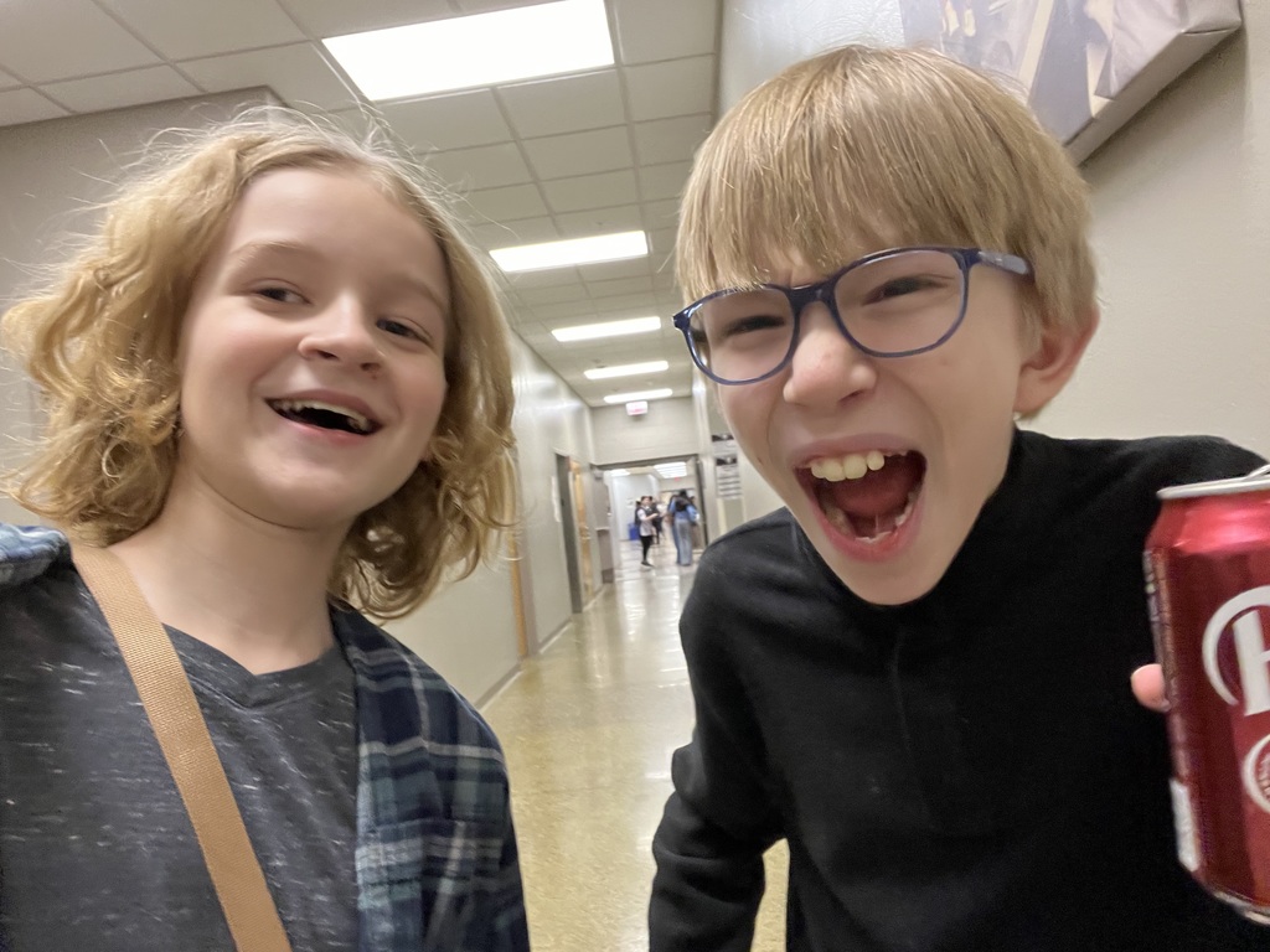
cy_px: 476
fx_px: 844
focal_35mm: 23
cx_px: 635
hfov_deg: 73.9
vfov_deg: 58.9
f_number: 2.2
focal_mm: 2.71
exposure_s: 1/45
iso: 400
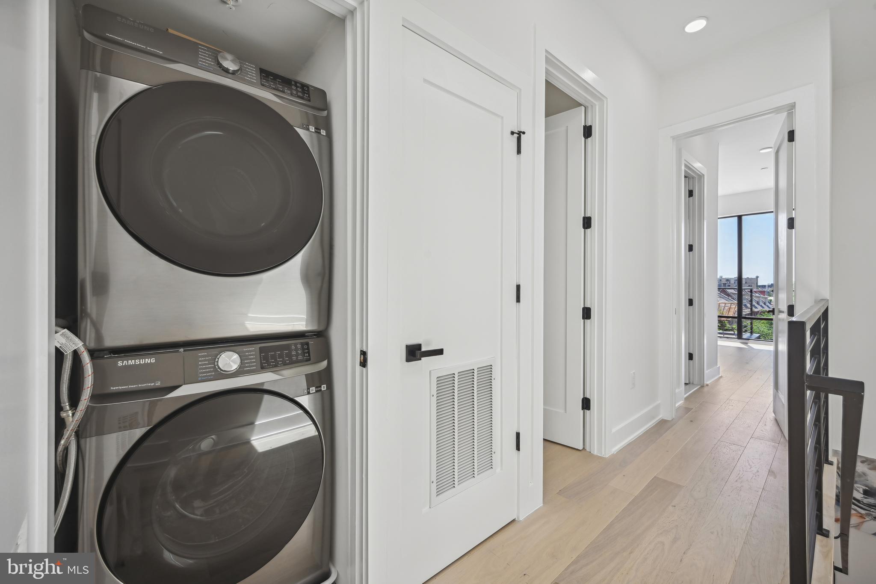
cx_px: 438
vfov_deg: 81.2
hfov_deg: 104.3
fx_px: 341
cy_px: 292
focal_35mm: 14
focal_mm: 14
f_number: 9
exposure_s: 1/125
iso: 200
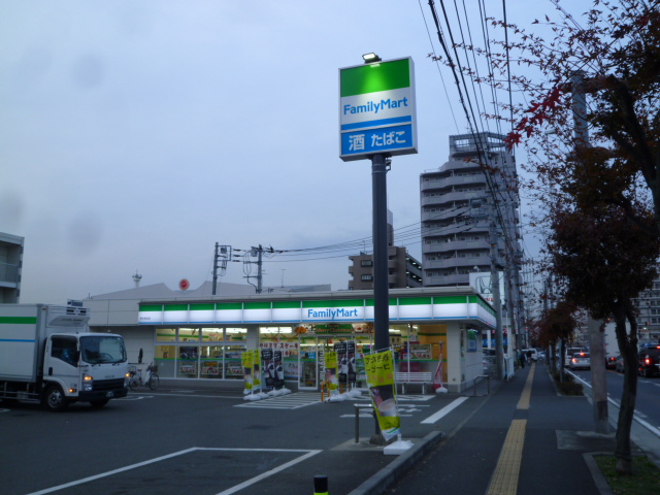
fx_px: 591
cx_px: 330
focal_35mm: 31
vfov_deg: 45.4
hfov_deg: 58.4
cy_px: 248
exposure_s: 1/60
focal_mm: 5.5
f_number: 3.1
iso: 80
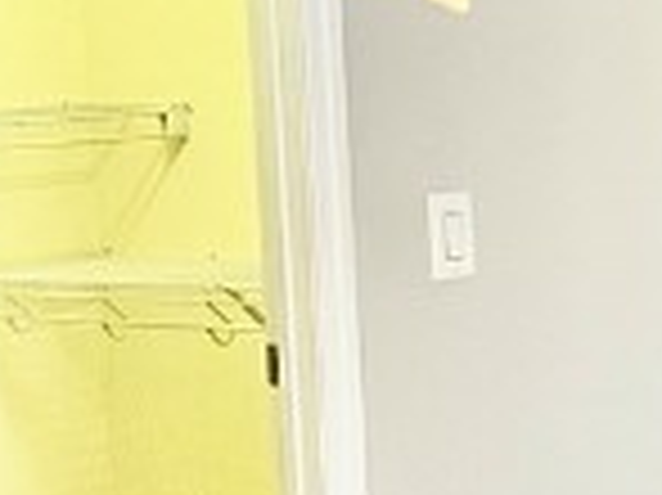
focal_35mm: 181
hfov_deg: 10.9
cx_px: 482
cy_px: 454
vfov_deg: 8.2
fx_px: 3459
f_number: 1.6
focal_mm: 4.2
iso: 200
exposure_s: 1/60
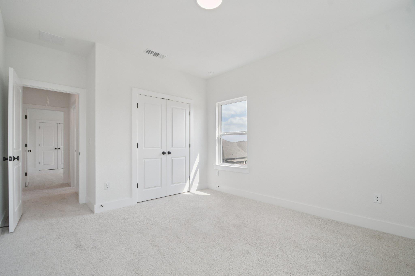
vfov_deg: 77.3
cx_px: 208
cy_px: 138
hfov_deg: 100.4
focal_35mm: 15
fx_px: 173
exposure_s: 1/250
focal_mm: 10
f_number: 8
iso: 400
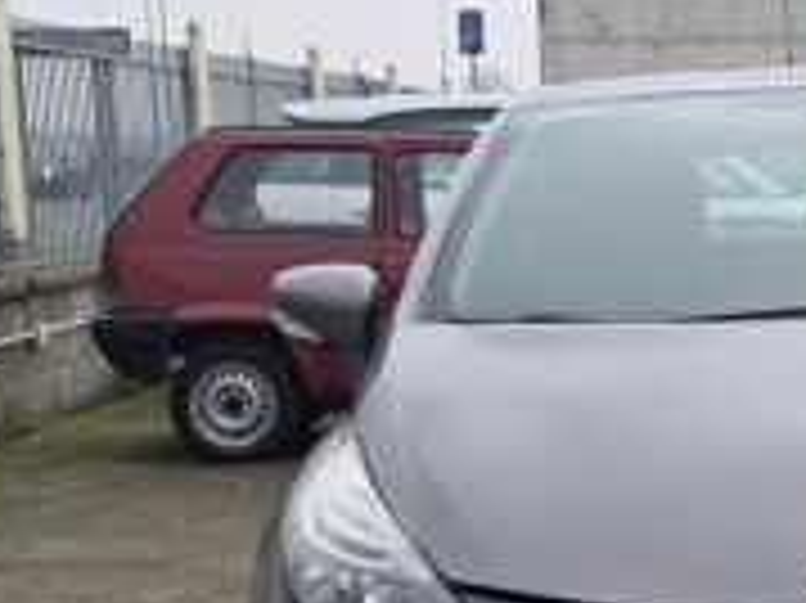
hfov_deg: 18.6
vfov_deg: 14.2
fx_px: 2397
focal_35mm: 103
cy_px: 536
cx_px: 797
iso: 12
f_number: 1.7
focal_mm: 6.25
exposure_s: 1/452
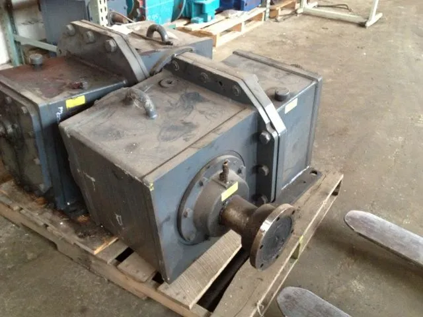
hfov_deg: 52.6
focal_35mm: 35
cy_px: 158
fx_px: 428
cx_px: 212
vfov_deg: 40.7
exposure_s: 1/20
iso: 400
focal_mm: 4.28
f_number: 2.4
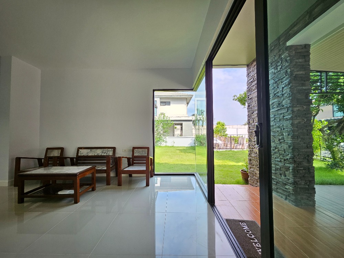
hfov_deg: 106.2
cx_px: 172
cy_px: 129
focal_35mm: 13
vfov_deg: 89.9
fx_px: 129
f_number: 2.2
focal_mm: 1.74
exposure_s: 1/109
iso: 32
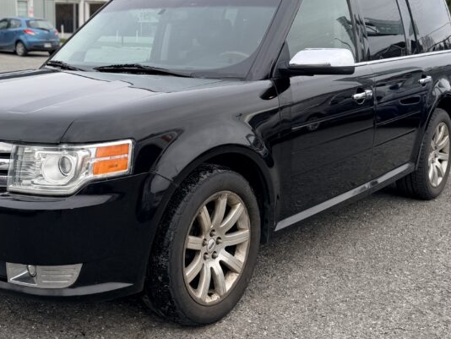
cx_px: 128
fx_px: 600
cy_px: 147
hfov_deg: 40.4
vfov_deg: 31.5
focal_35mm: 46
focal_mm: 6.76
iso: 80
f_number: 1.78
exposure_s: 1/750
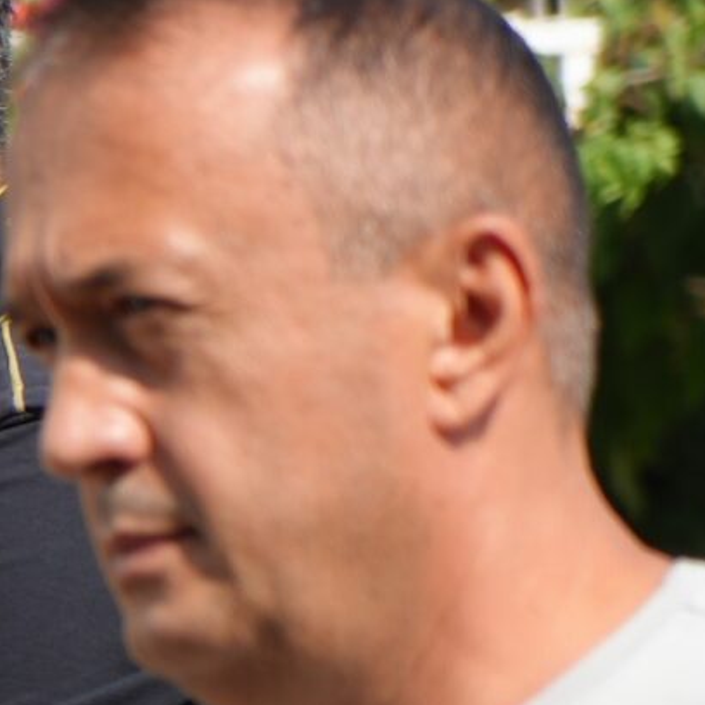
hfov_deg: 4.6
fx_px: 8595
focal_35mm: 373
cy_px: 946
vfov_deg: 4.7
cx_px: -997
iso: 100
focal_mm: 70
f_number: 4.5
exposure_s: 1/640
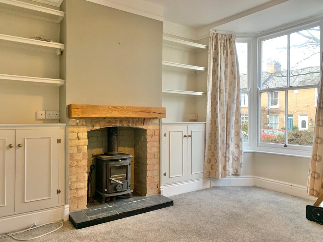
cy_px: 121
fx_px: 243
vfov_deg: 53.1
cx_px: 162
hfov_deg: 67.3
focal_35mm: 26
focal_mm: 4.25
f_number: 1.8
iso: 125
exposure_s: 1/60
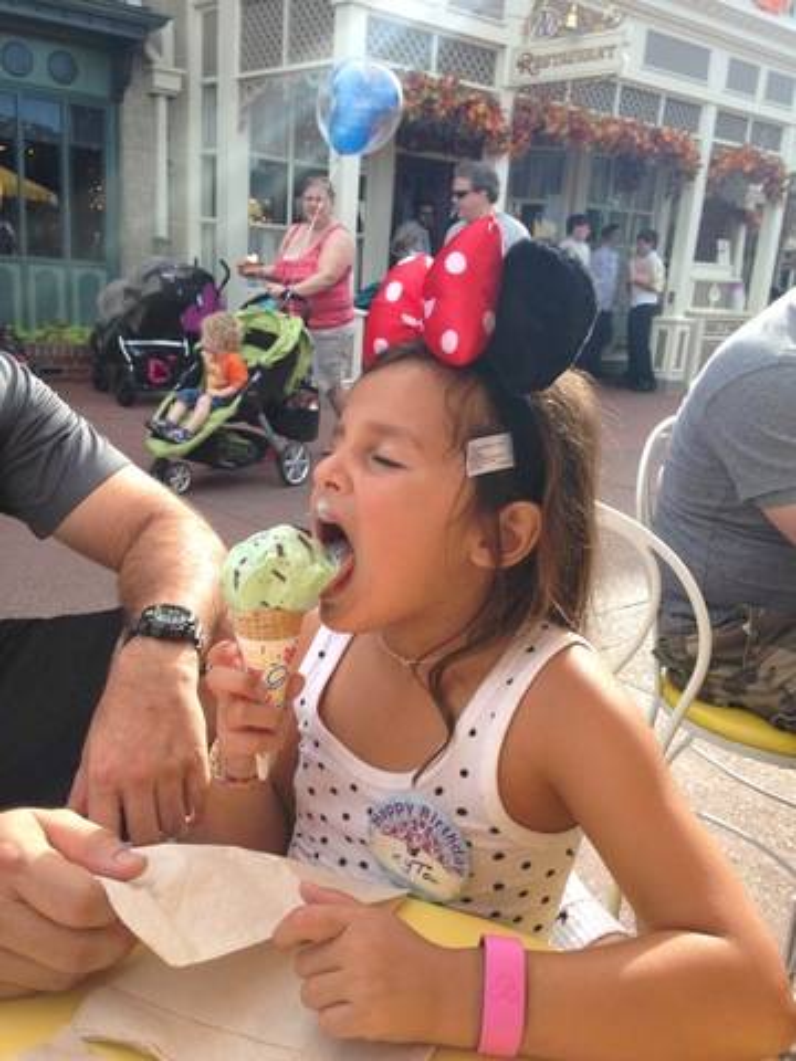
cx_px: 398
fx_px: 1012
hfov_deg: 42.9
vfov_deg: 55.4
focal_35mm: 33
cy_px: 530
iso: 50
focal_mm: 4.12
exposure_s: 1/536
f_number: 2.4
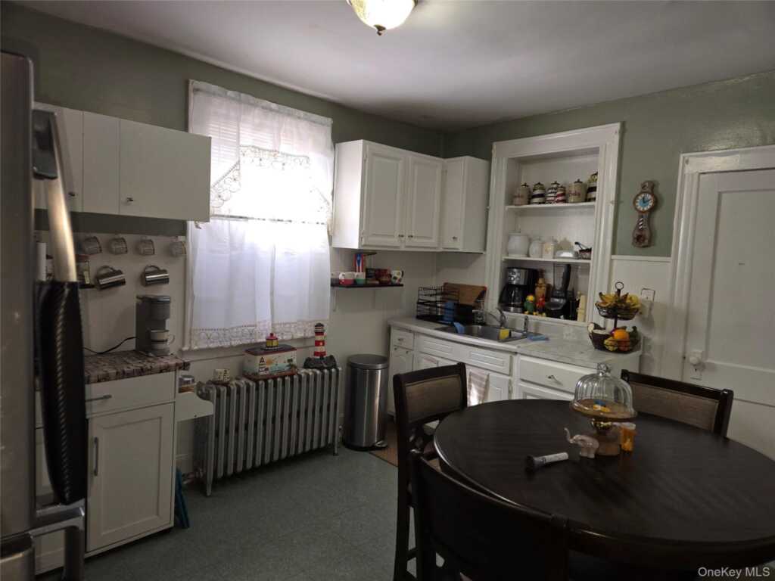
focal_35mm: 23
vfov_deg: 58.9
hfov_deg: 73.9
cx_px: 388
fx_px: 515
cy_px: 290
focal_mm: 5.4
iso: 64
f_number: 1.8
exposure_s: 1/60
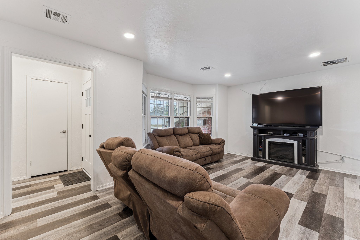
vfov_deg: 77.3
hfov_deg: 100.4
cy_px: 120
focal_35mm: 15
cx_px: 180
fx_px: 150
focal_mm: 10
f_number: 8
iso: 100
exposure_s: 1/15
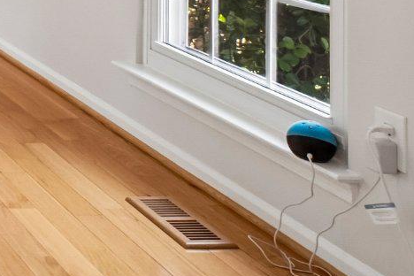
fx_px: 830
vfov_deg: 16.5
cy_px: -185
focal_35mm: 72
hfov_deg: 19.3
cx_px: -371
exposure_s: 1/10
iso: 500
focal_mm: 11
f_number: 8
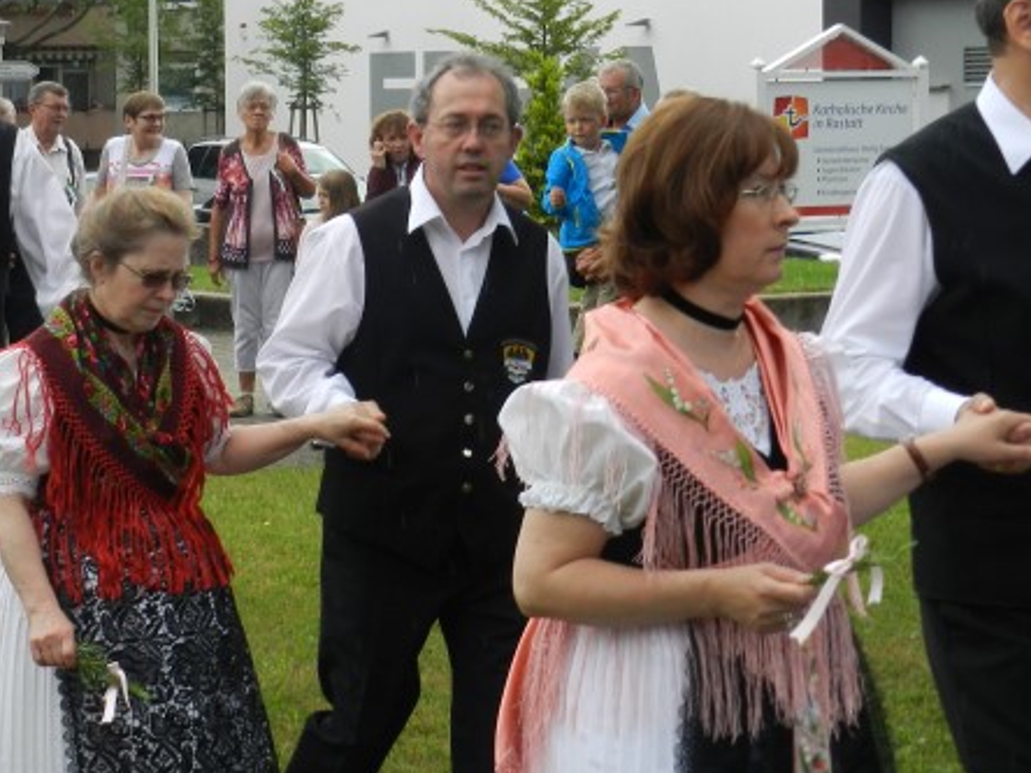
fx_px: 4080
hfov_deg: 14.3
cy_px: 255
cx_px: 216
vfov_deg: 10.8
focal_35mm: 137
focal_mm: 13.5
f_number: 4.8
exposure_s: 1/250
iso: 160
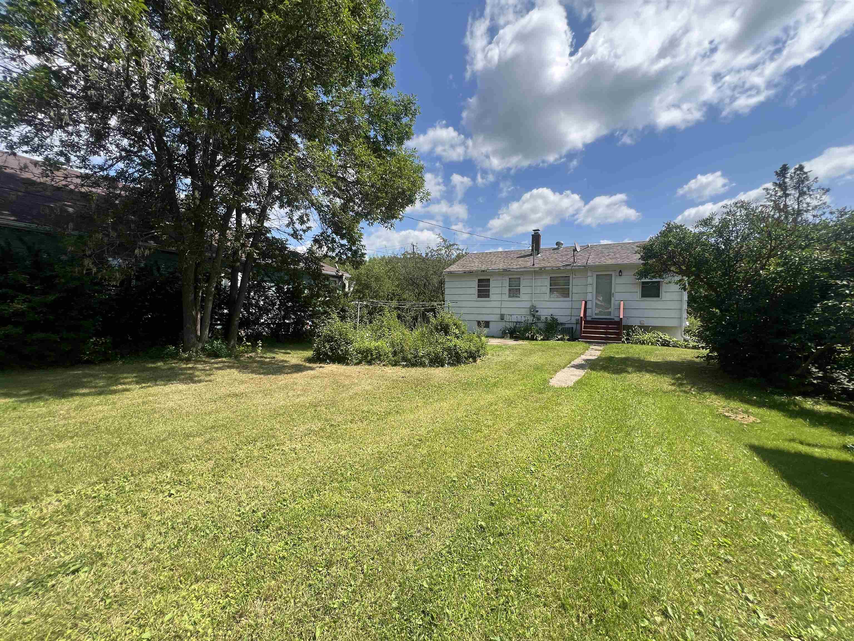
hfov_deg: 106.2
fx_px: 321
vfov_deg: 89.9
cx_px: 427
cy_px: 320
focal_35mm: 13
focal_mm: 1.57
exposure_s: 1/1193
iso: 32
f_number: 1.8
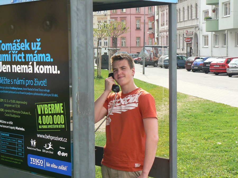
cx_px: 119
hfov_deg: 25.7
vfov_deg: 19.4
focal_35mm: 76
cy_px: 89
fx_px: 523
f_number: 3.2
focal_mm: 12.6
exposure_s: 1/500
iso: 160
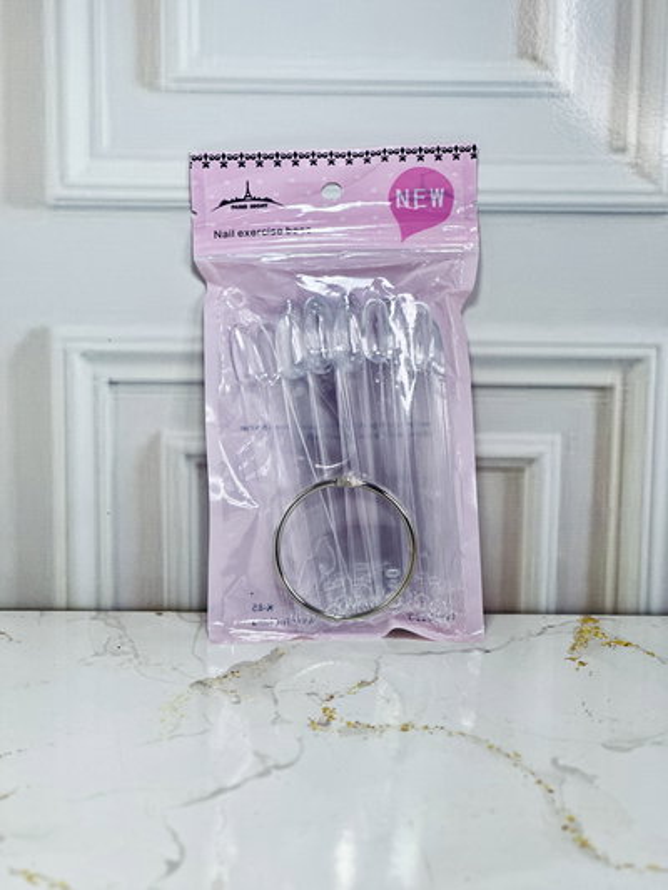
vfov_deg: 25.3
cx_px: 334
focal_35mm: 77
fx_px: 1980
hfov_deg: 19.1
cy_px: 445
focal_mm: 9
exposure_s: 1/100
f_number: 2.8
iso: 125
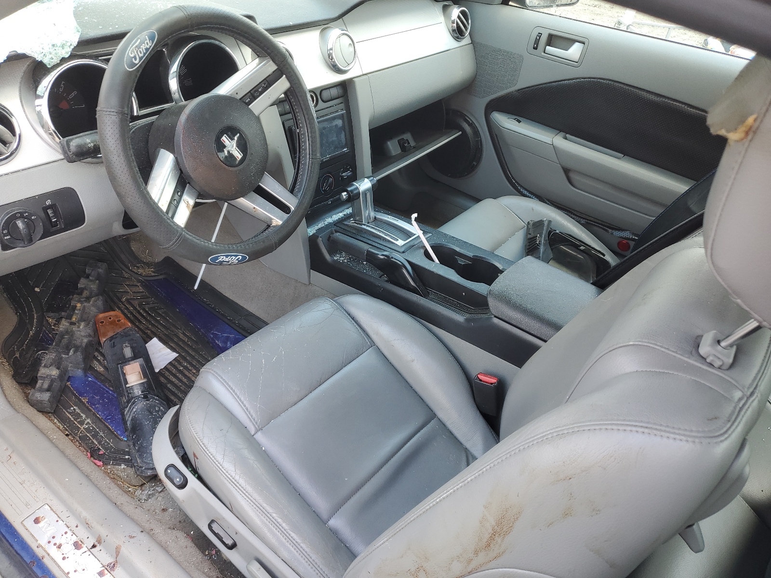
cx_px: 386
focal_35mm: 26
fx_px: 579
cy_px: 289
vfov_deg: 53.1
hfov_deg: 67.3
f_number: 1.5
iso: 50
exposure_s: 1/227
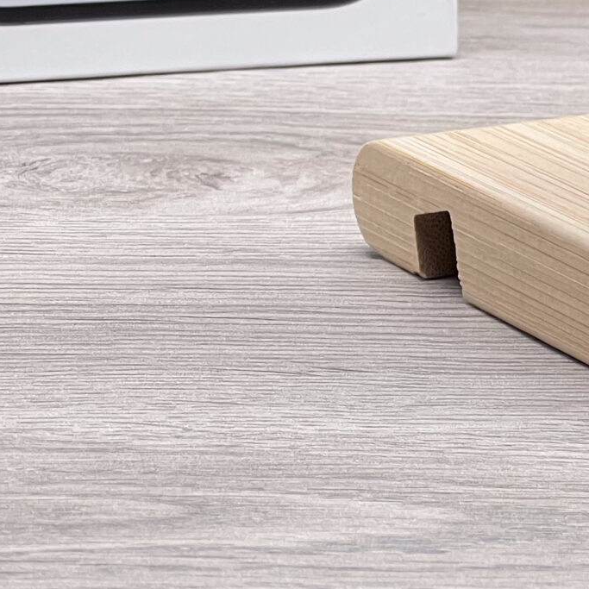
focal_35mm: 255
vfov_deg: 6.8
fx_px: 4909
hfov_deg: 6.8
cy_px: -235
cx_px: 727
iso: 100
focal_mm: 9
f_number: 2.8
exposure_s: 1/100
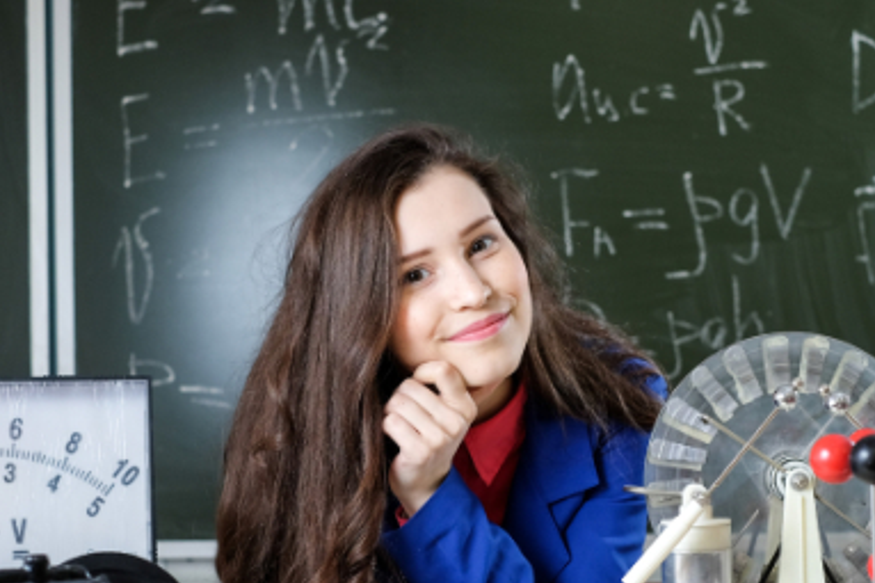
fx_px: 2016
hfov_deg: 24.5
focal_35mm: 83
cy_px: 388
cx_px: 471
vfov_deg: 16.4
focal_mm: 35
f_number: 2.8
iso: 320
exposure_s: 1/125
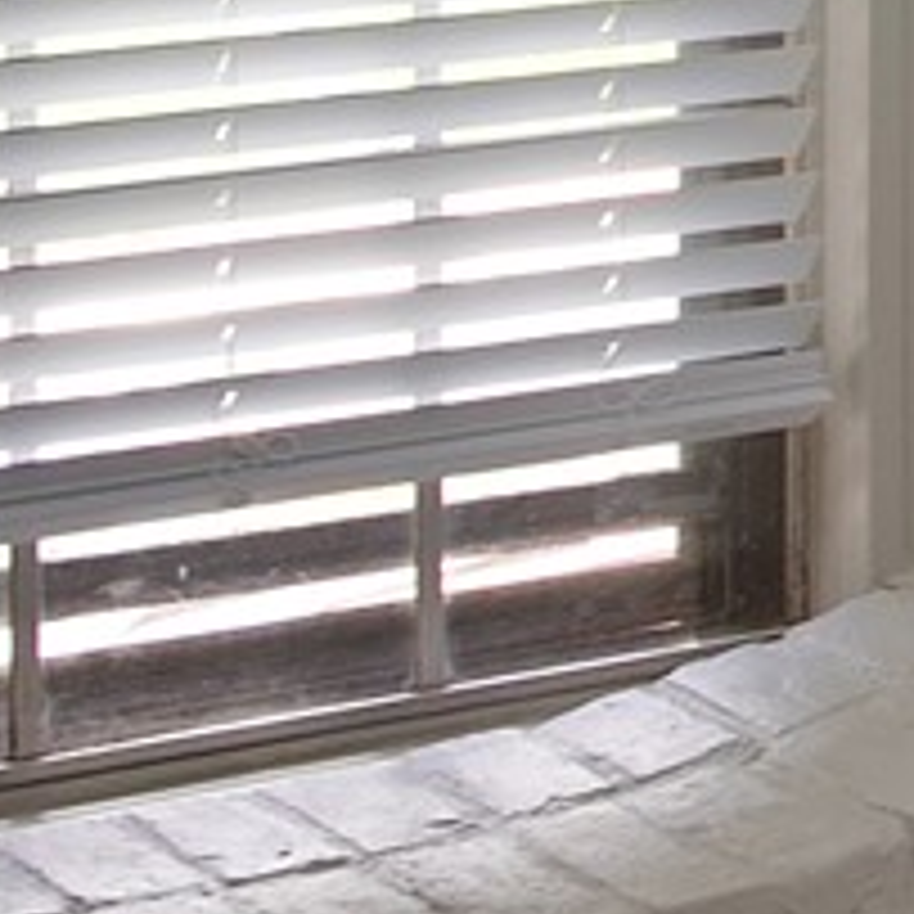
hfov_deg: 7.0
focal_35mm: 218
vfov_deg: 7.7
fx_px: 6512
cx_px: 2927
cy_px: -837
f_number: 13
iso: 200
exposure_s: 1/6
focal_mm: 24
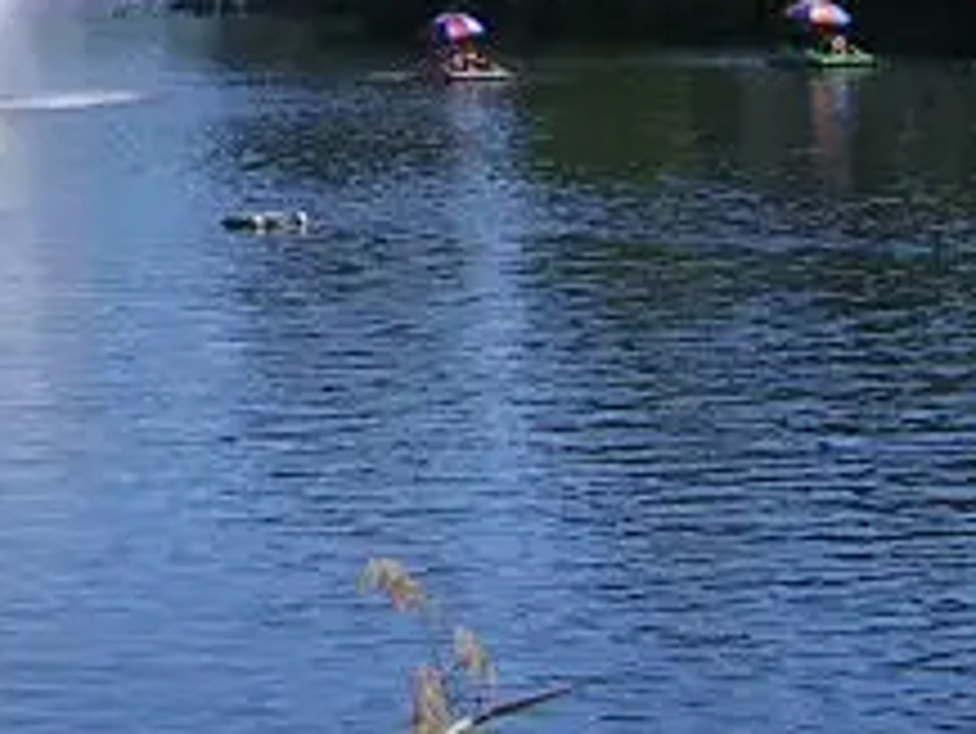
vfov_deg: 8.1
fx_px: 5050
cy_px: -450
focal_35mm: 179
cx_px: -1156
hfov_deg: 10.0
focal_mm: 5.8
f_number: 5.6
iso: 50
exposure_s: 1/363
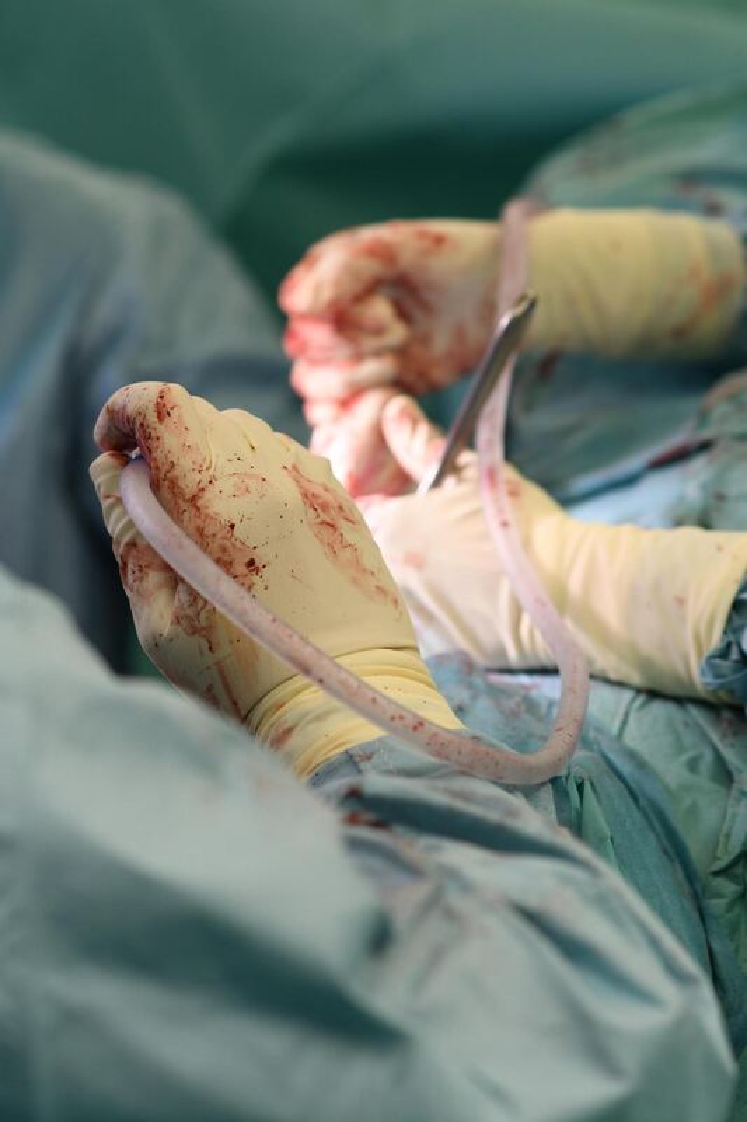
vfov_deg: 16.1
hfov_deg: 10.8
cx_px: 374
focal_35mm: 127
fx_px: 3954
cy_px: 561
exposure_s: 1/200
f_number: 3.5
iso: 250
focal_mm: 85
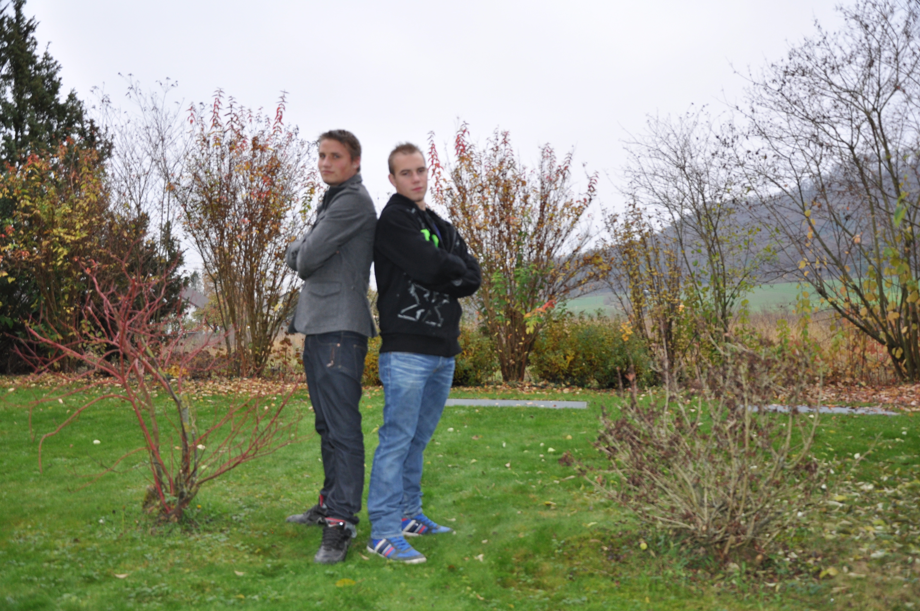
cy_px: 306
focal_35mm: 33
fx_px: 842
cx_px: 460
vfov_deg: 39.9
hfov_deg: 57.3
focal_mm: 22
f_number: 5
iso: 400
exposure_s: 1/100
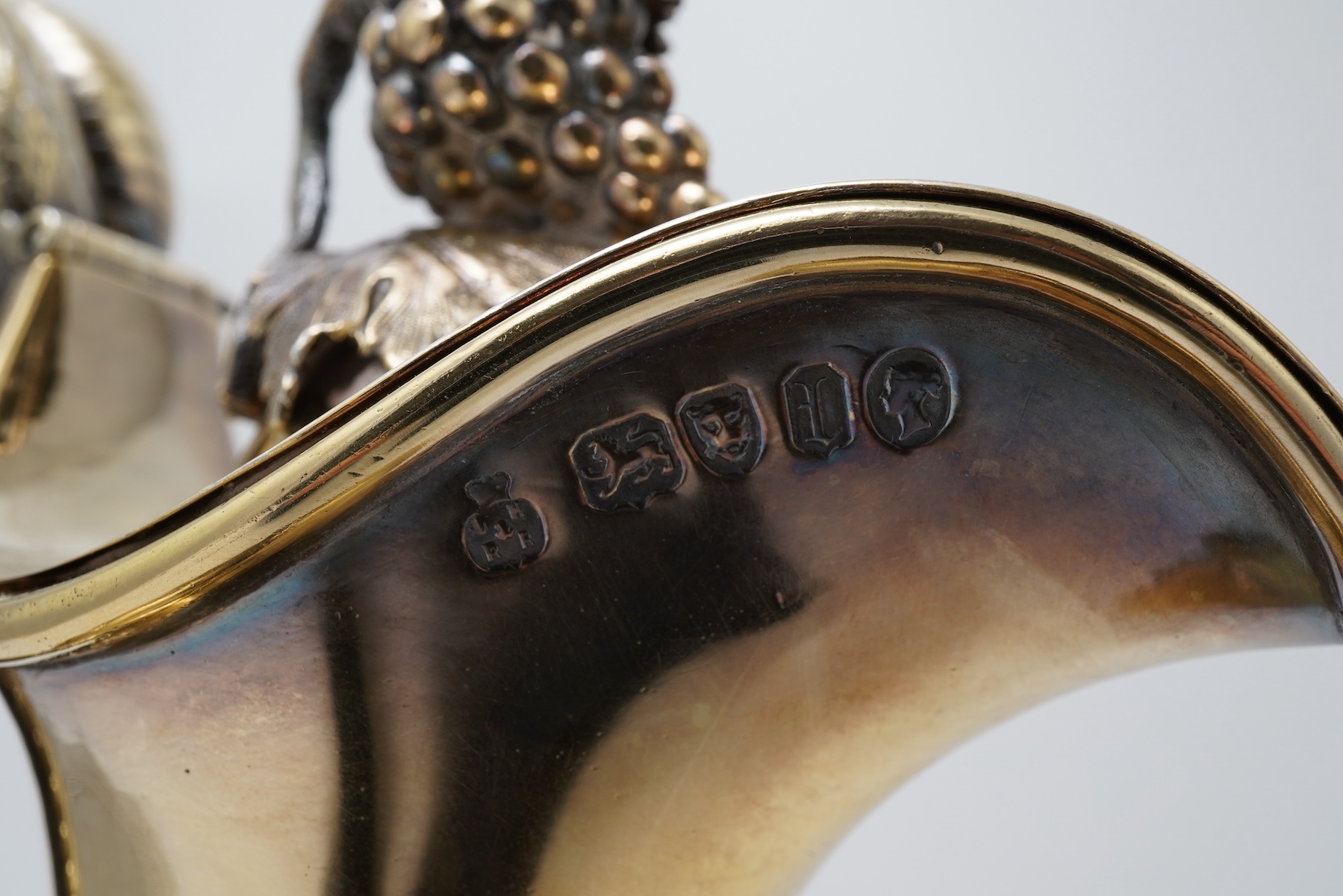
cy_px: 448
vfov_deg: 29.9
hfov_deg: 43.6
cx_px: 672
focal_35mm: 45
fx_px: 1679
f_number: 22
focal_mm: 30
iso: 500
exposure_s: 1/125
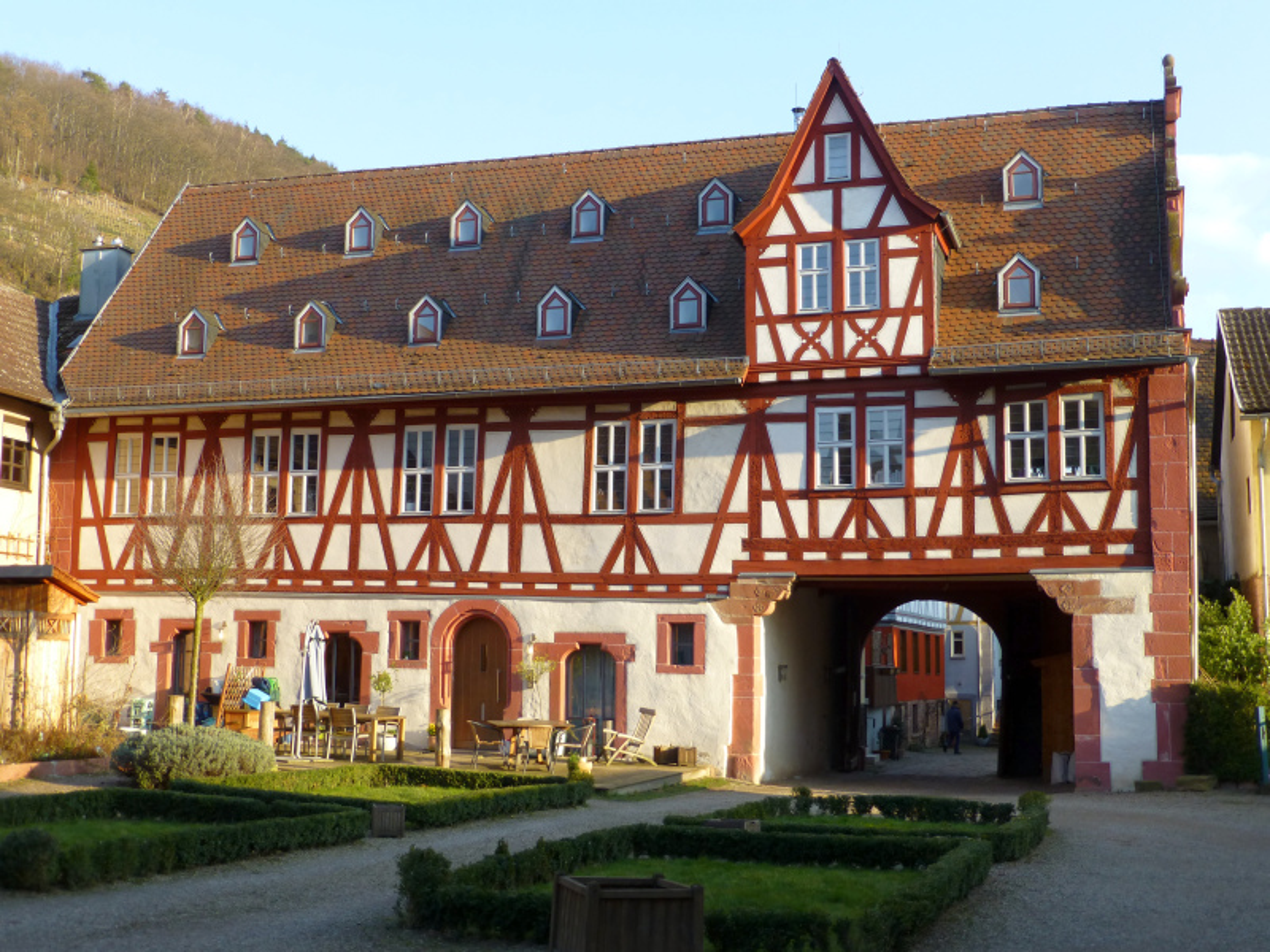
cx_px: 635
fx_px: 1468
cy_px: 476
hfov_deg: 46.8
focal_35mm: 40
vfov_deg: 36.0
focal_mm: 6.9
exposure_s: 1/160
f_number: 3.9
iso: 100
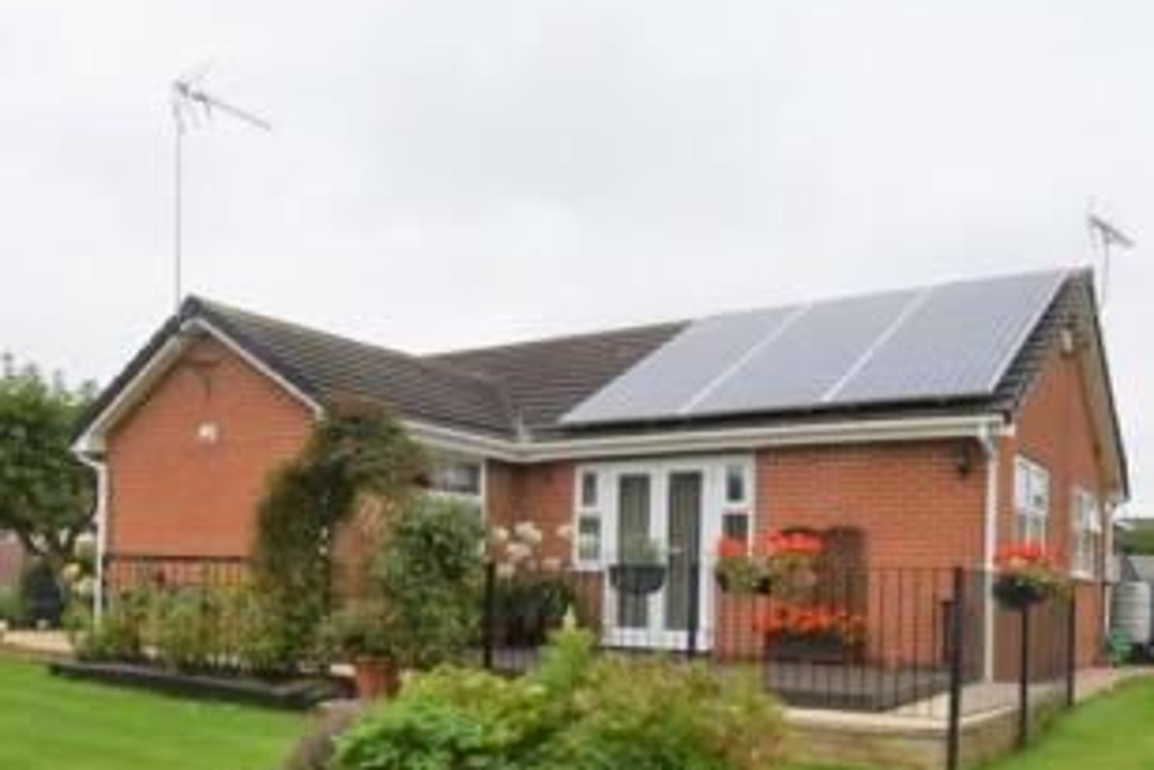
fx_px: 1026
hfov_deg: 58.7
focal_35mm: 32
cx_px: 569
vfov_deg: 39.8
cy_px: 595
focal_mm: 10
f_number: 7.1
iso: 200
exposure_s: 1/250
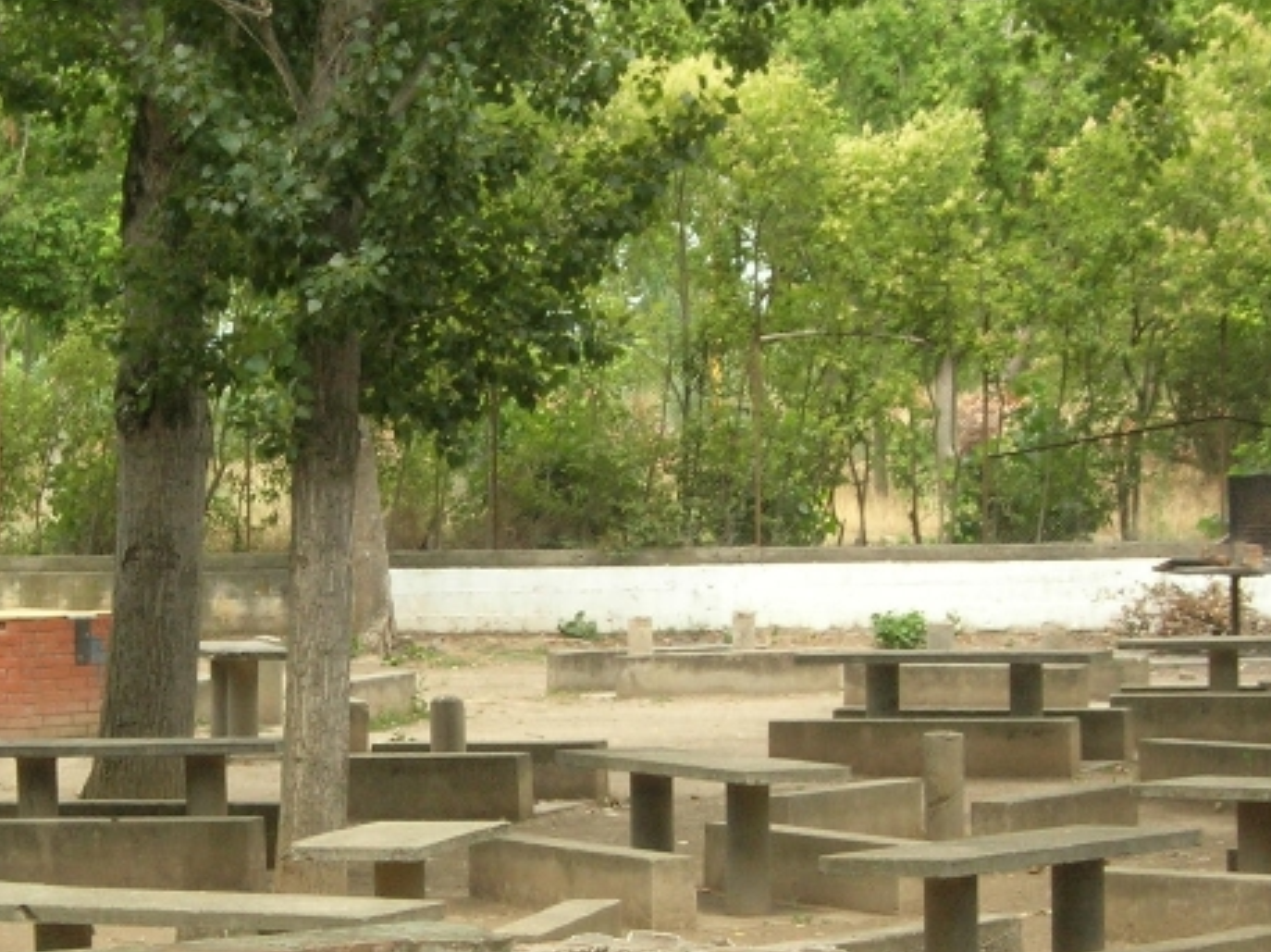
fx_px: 5835
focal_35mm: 159
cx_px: 484
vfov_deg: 9.3
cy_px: 644
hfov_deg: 12.4
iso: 100
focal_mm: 14.9
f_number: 6.3
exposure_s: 1/115
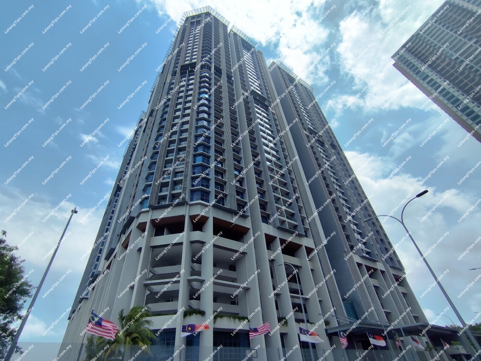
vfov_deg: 78.1
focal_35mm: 16
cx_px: 240
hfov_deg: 94.5
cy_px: 180
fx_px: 222
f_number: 2.2
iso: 50
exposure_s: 1/4435
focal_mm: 1.65
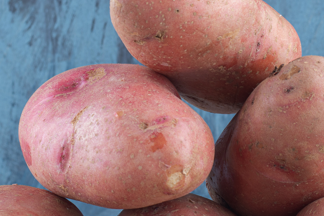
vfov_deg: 6.8
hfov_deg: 10.1
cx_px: 213
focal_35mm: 203
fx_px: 1827
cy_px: 71
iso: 100
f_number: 8
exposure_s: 1/125
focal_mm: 50
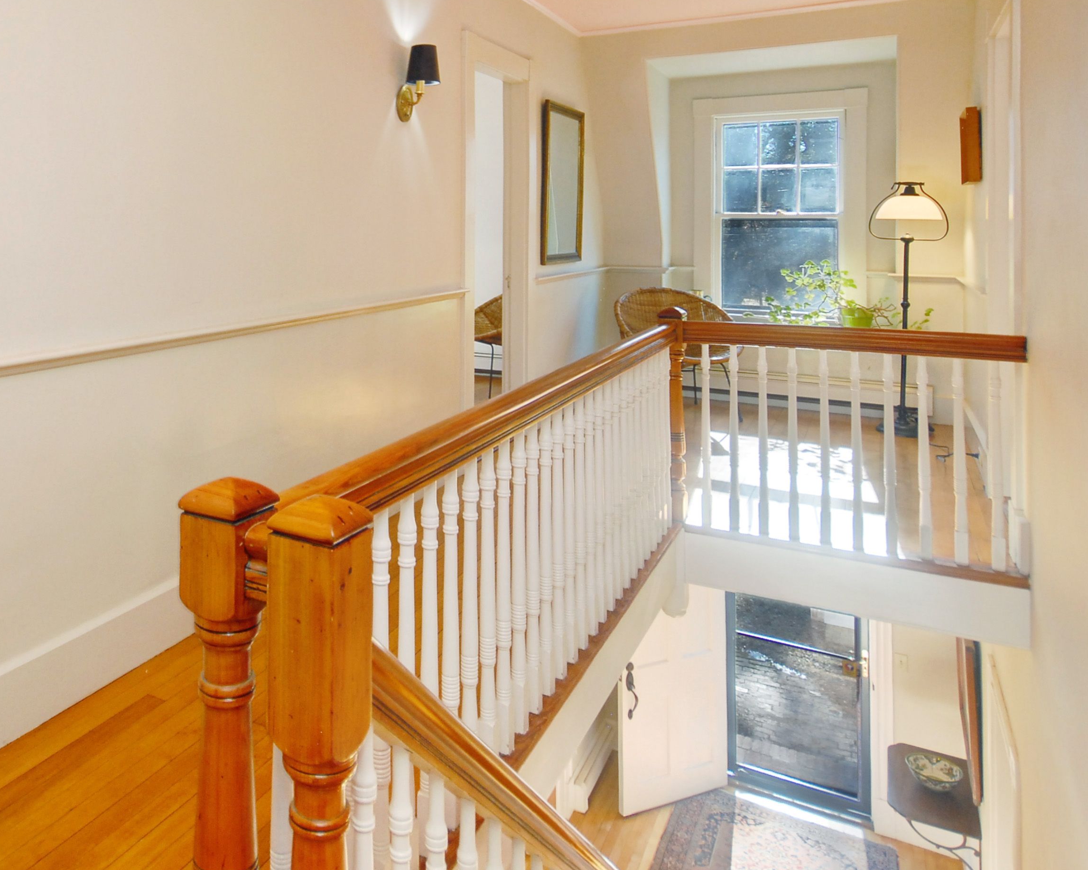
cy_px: 269
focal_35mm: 24
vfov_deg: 57.1
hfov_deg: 67.3
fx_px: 773
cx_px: 319
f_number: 5
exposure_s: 1/60
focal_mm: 10
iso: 400
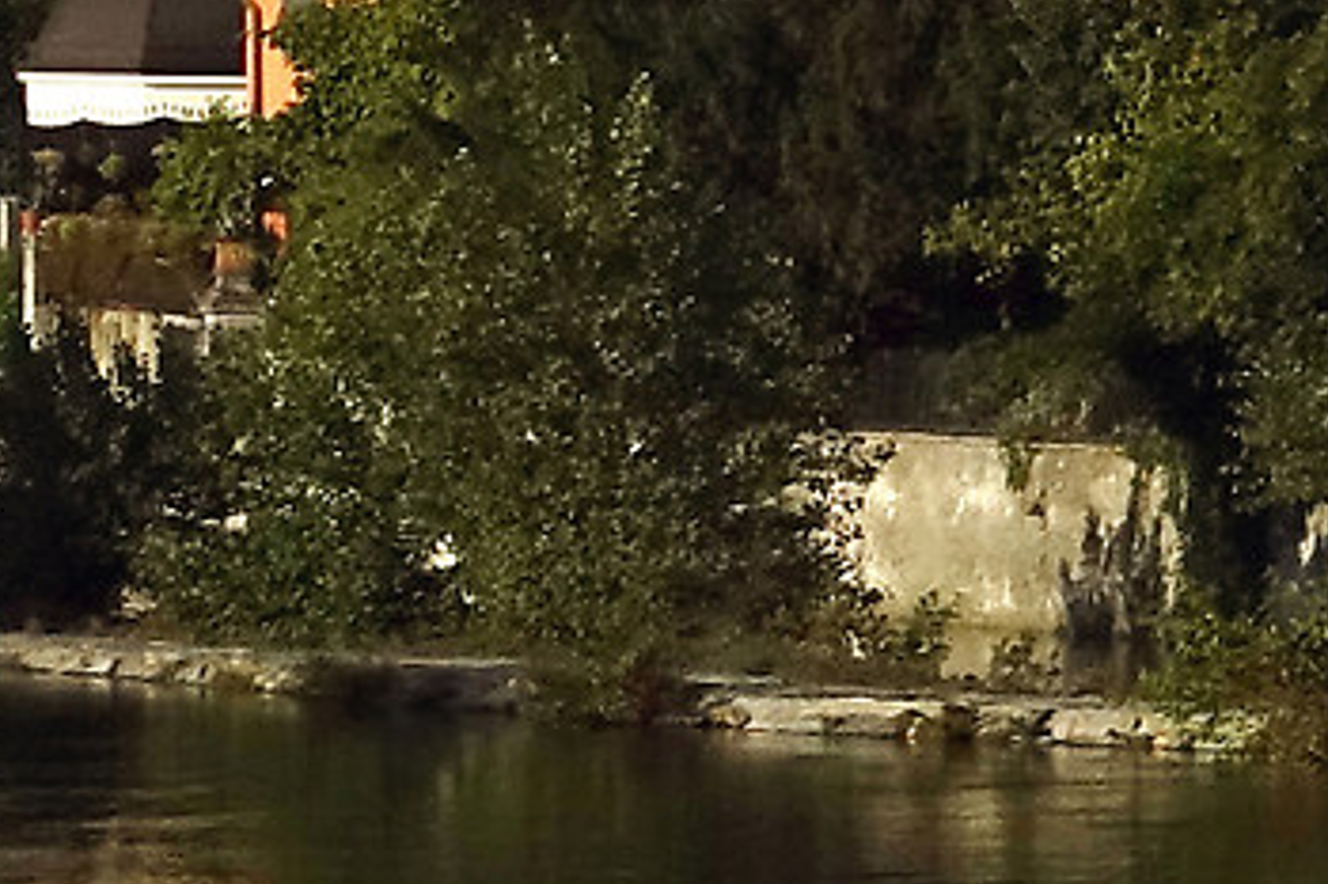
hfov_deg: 3.3
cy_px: -364
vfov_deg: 2.3
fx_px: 22269
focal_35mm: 604
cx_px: 3798
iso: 400
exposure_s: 1/12800
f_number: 3.5
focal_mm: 32.39
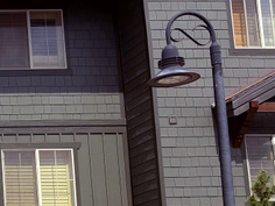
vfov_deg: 14.0
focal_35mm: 104
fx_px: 826
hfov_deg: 15.7
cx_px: -245
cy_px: 205
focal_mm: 6.76
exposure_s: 1/4975
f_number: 1.78
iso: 80
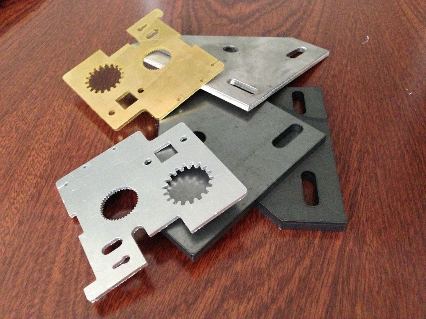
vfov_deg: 42.9
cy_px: 160
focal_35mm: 33
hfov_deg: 55.4
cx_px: 213
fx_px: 406
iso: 640
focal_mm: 4.13
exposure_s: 1/15
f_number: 2.4
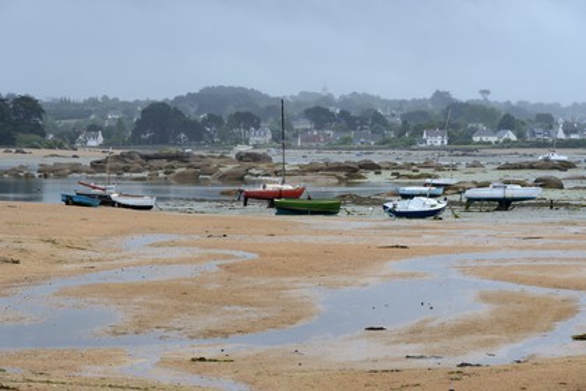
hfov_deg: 15.8
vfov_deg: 10.5
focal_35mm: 130
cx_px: 293
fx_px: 2116
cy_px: 196
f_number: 10
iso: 200
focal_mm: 130
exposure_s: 1/200
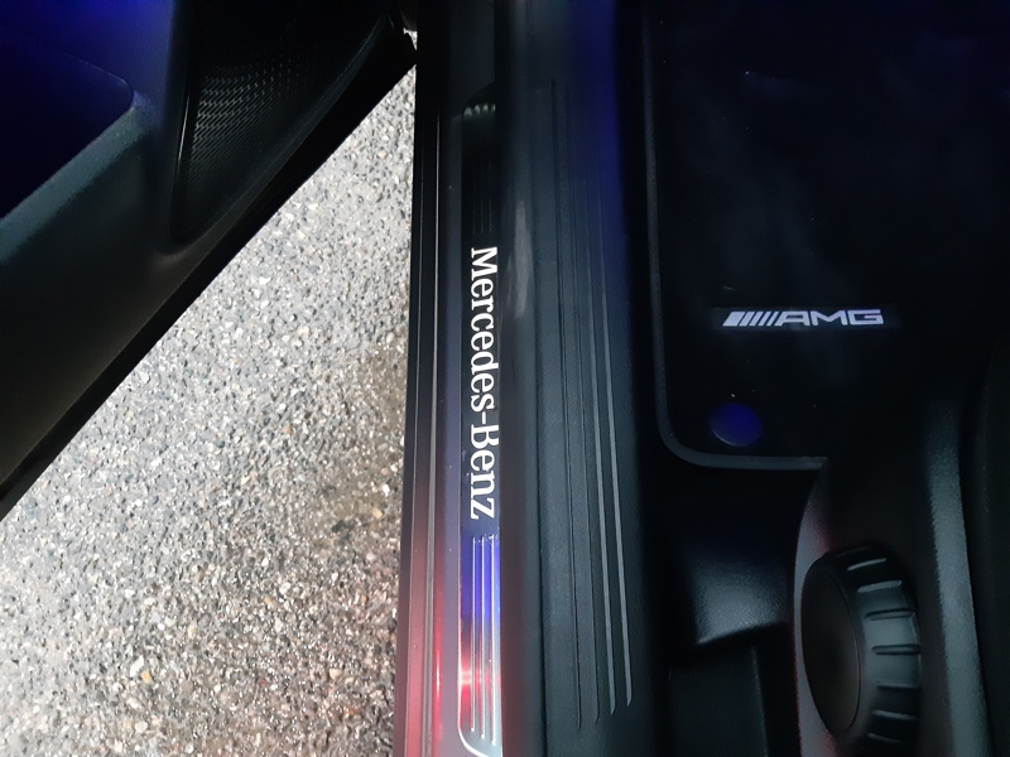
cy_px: 378
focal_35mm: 26
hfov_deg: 67.3
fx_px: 759
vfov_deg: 53.1
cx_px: 505
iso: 640
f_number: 1.7
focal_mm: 3.92
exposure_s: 1/20
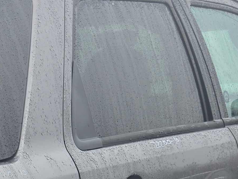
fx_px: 708
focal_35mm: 103
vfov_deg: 13.4
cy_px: 285
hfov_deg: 18.0
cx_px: -62
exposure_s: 1/288
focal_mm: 5.4
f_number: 1.8
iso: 25
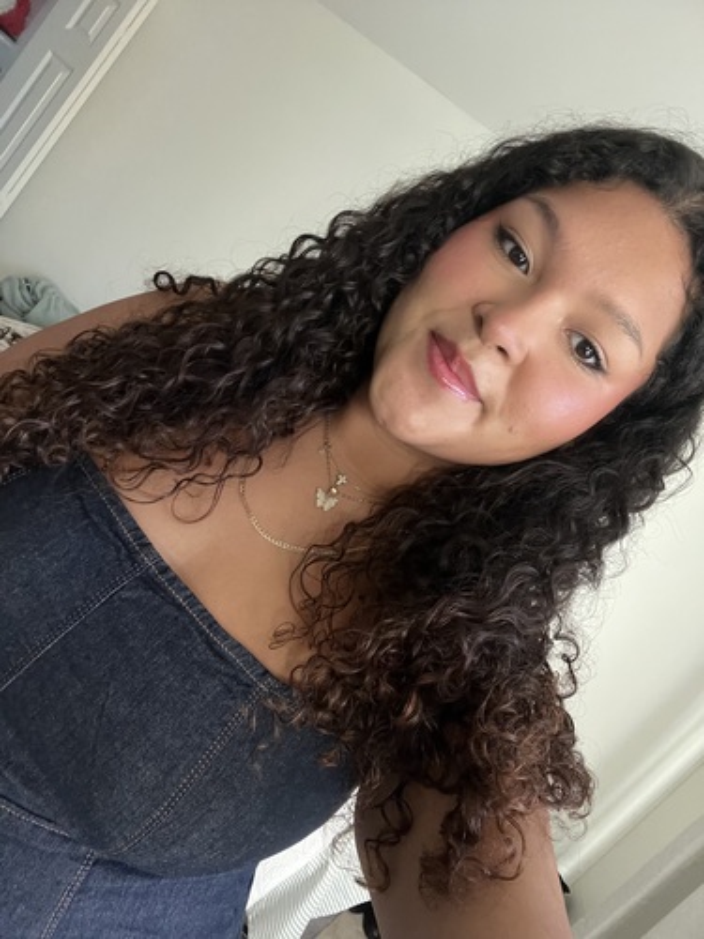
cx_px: 352
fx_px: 624
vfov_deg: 73.9
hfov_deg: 58.9
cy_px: 470
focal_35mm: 23
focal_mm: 2.71
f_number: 2.2
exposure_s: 1/60
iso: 250
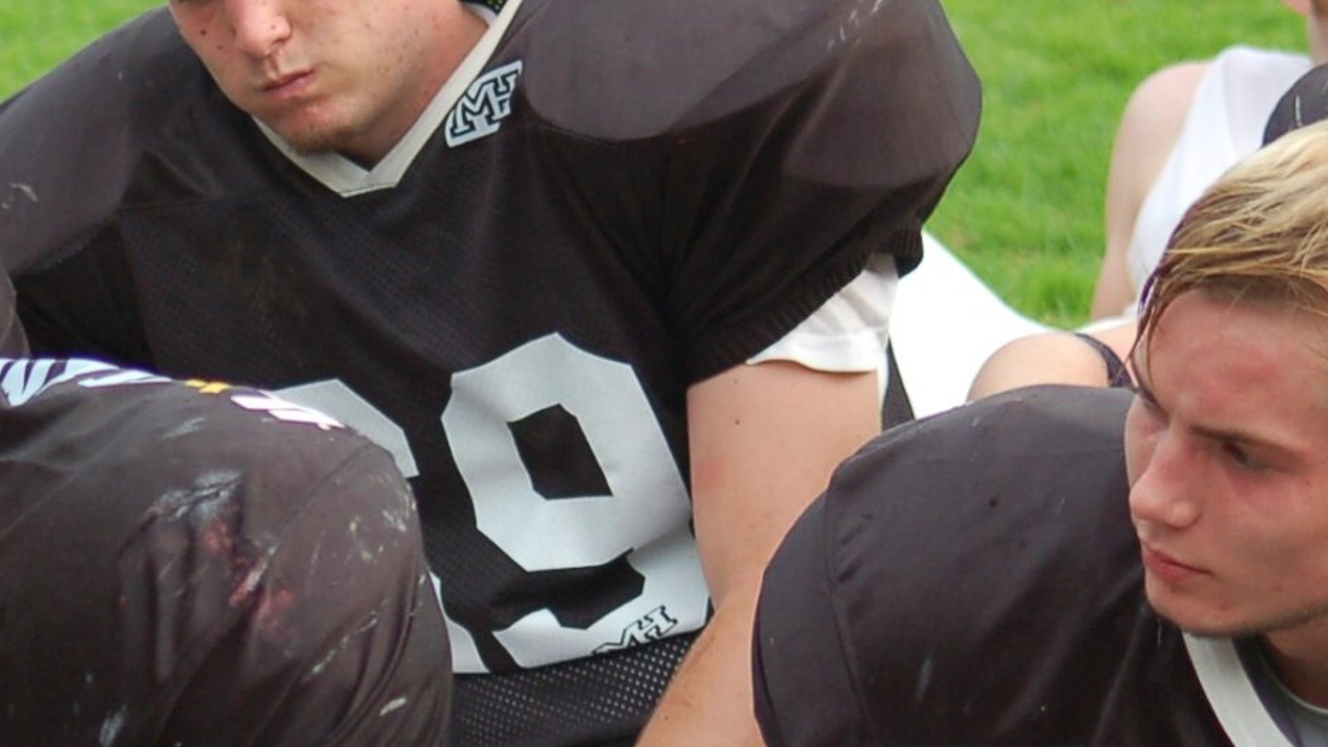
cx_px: 464
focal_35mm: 259
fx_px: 9121
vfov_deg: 4.7
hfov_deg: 8.3
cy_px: 558
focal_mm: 70
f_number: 4
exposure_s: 1/640
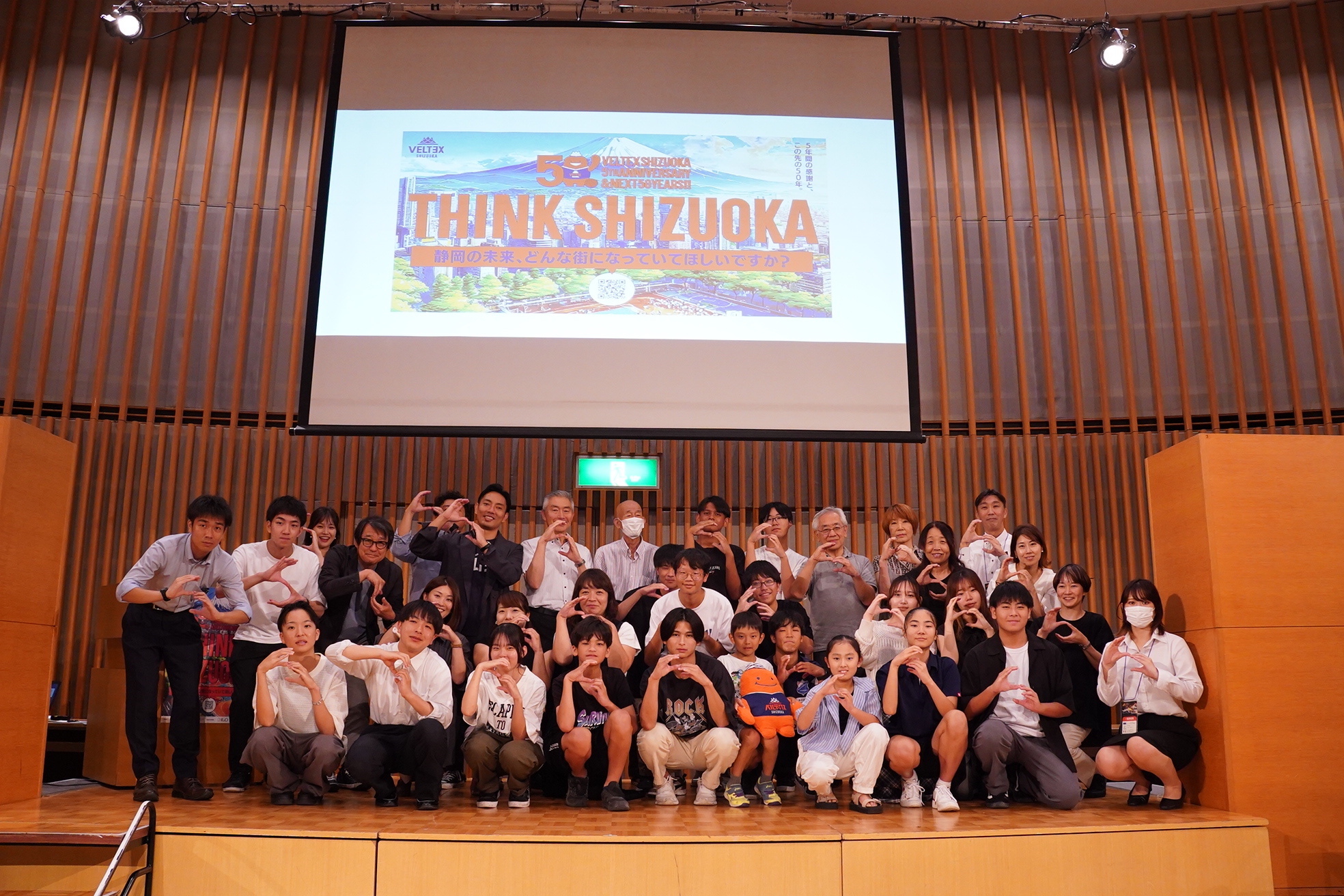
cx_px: 672
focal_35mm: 29
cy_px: 448
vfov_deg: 45.0
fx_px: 1083
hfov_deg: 63.7
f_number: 5
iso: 2500
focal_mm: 19.5
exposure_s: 1/60
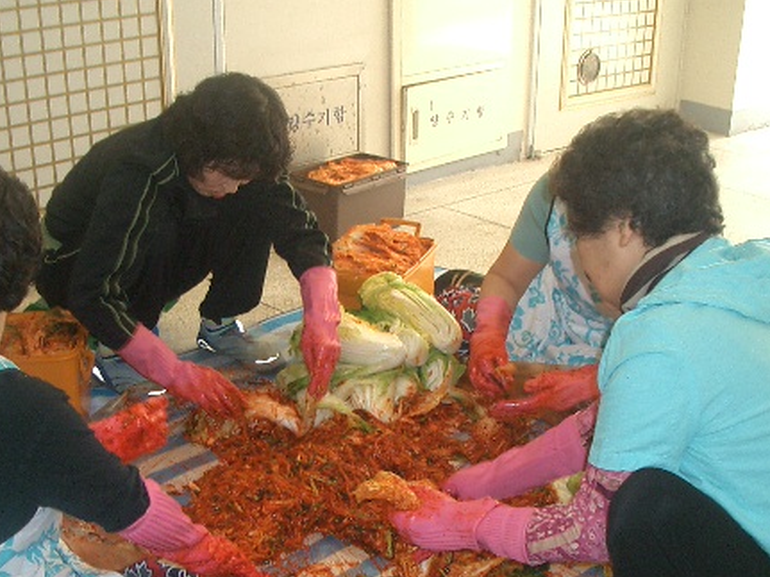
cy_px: 411
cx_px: 323
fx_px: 1156
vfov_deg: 27.7
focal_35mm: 52
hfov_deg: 36.7
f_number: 2.6
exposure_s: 1/40
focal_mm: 5.8
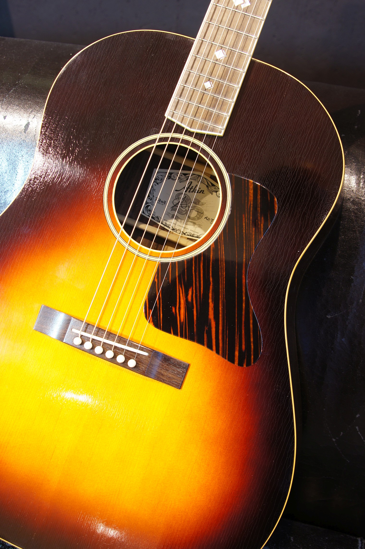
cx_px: 182
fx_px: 800
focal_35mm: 52
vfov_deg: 37.9
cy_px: 274
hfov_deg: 25.7
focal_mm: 35
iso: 100
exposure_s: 1/1.67
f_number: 5.6
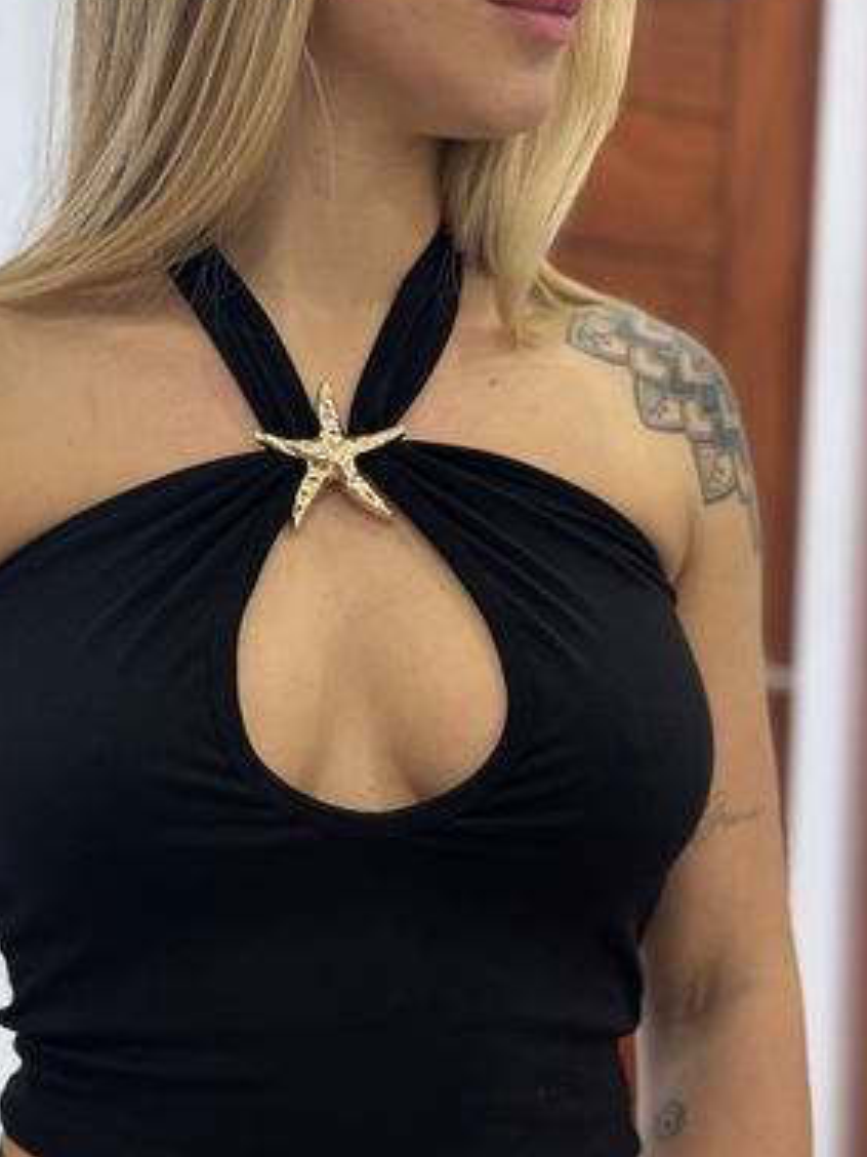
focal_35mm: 68
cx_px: 289
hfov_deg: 21.5
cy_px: 675
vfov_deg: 28.5
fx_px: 2271
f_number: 1.78
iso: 125
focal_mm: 6.76
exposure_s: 1/100
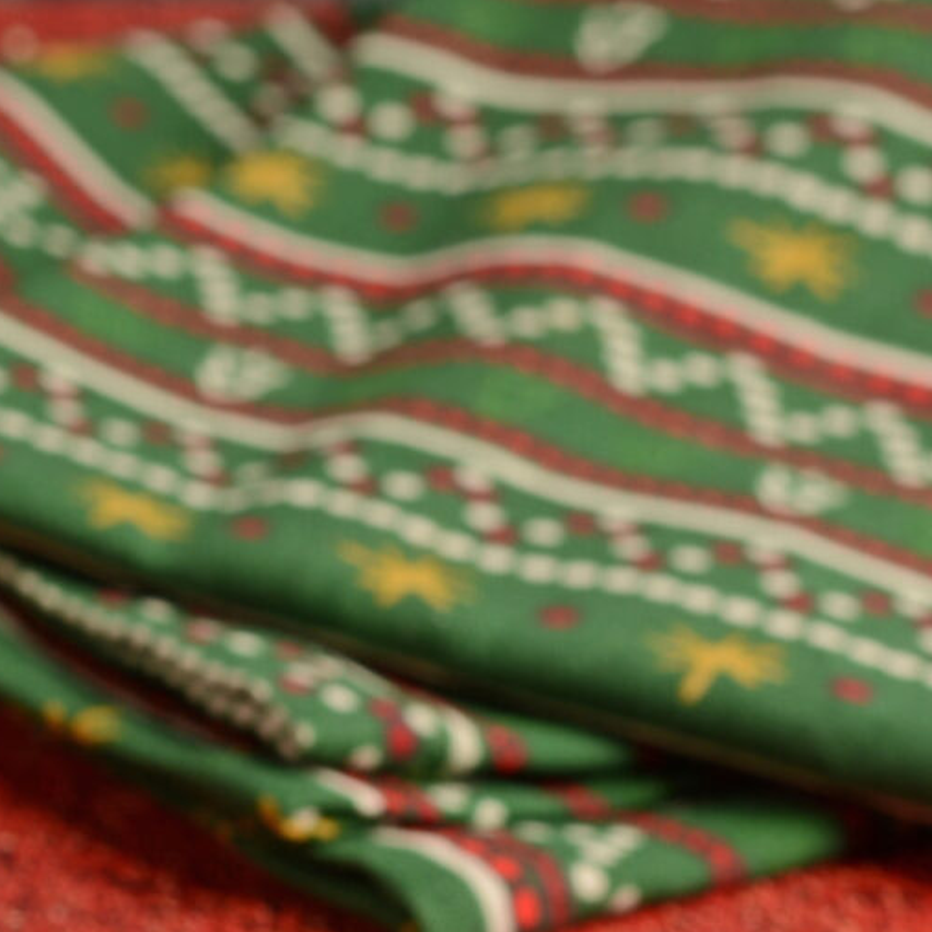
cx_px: -615
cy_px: 1173
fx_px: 7372
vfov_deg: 7.2
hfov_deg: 7.1
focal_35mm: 242
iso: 100
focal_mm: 50
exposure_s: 1/5
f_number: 8
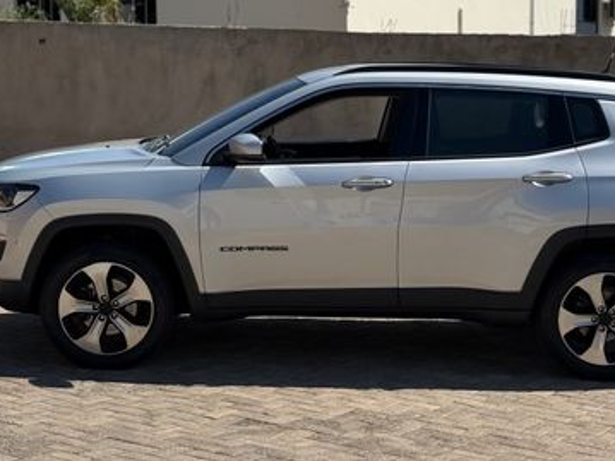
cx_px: 349
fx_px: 1119
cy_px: 219
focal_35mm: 63
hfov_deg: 30.7
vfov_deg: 23.3
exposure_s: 1/8772
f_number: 1.78
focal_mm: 6.76
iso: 100
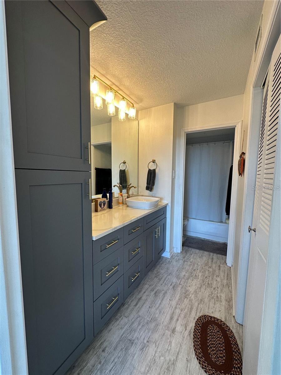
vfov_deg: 102.1
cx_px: 140
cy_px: 188
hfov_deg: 85.7
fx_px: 152
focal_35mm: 14
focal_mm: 2.22
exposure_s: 1/120
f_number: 2.2
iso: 125
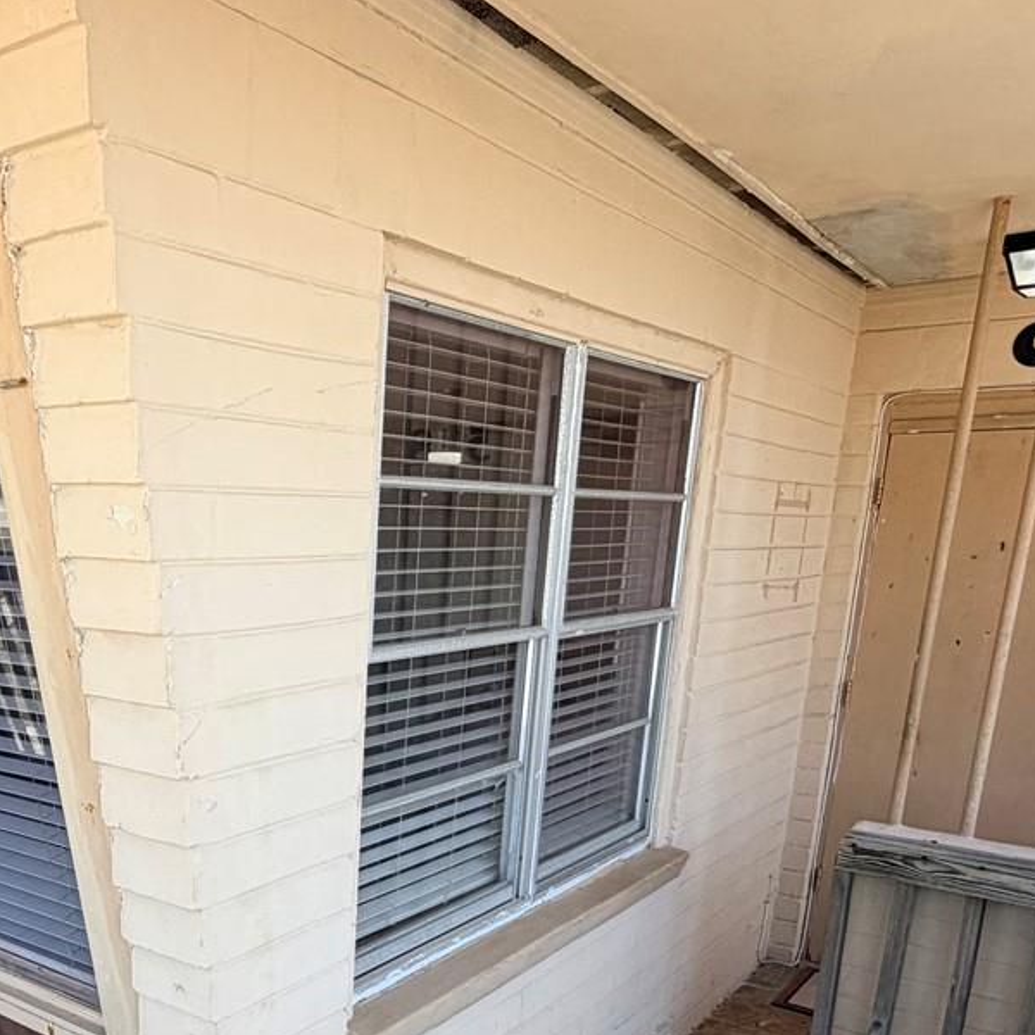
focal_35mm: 33
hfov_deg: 47.2
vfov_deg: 47.4
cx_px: 217
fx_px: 1116
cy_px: 809
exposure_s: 1/502
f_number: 2.2
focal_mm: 2.22
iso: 64
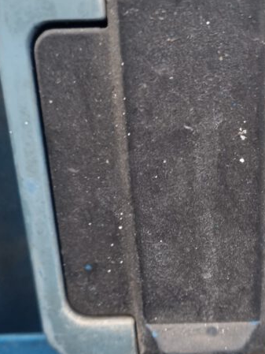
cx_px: 217
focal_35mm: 54
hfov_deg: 26.5
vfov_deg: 35.4
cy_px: 213
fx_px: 551
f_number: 1.8
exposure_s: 1/50
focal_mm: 5.4
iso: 320
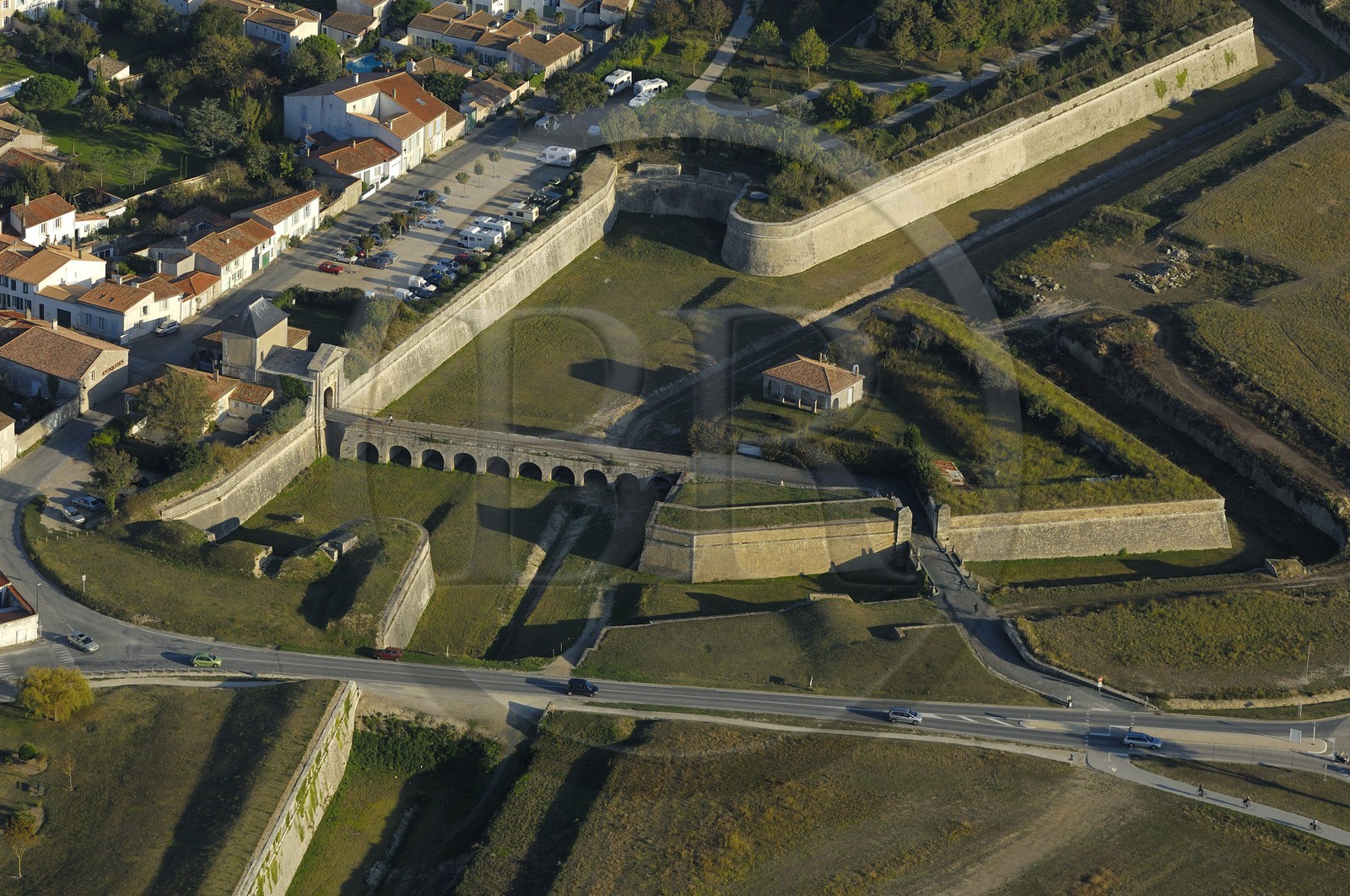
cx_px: 675
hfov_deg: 13.1
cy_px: 448
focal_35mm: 158
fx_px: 5898
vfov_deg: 8.7
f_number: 5
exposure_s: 1/500
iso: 100
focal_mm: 105
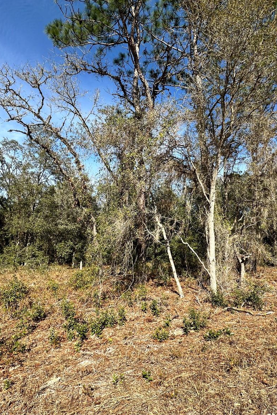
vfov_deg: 84.0
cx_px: 158
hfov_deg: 61.7
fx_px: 231
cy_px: 203
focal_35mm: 20
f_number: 2.2
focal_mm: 2.22
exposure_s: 1/1159
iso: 40
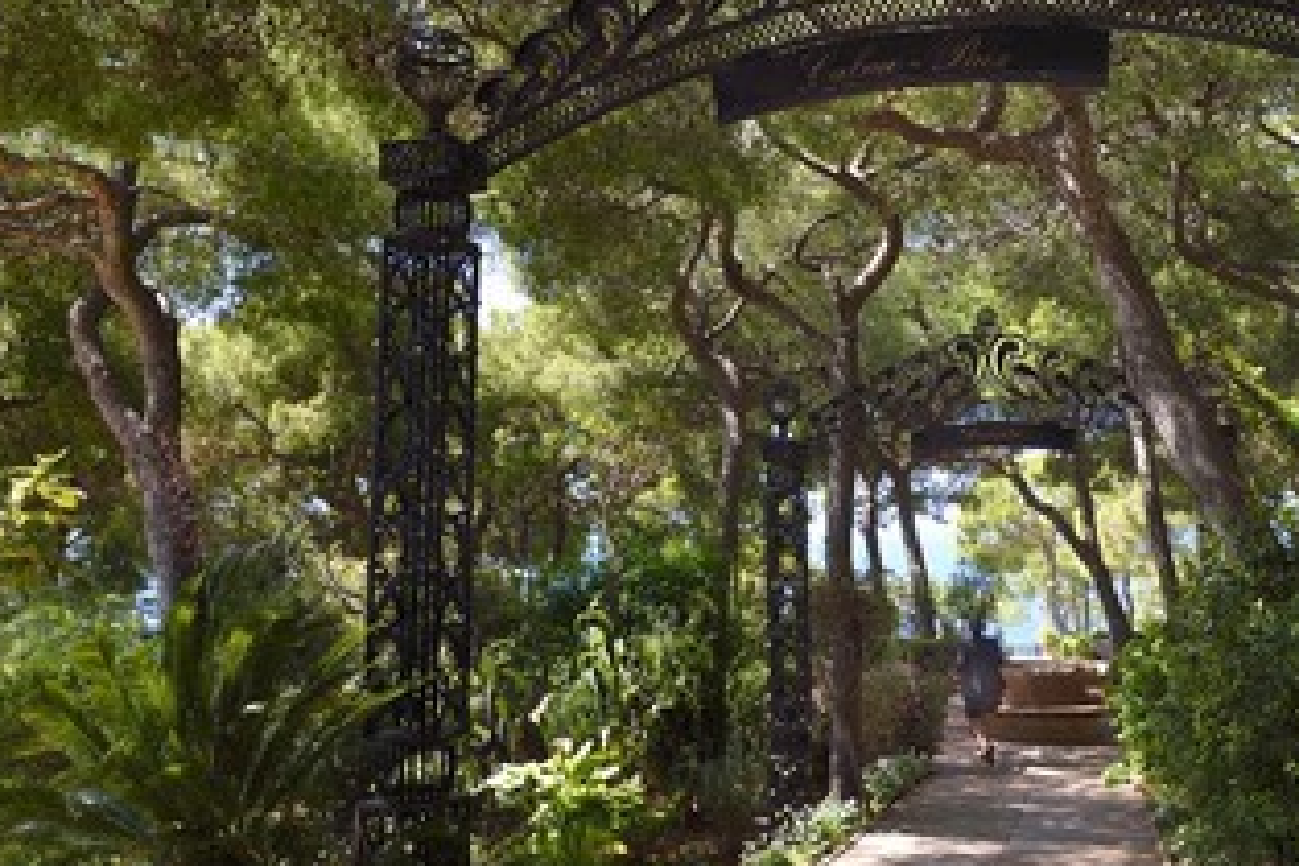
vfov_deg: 40.8
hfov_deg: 58.3
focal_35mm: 32
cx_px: 771
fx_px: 1155
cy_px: 313
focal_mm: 24
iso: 200
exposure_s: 1/100
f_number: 9
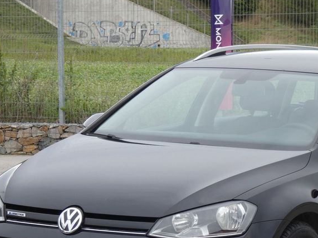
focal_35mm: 192
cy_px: 197
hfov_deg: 10.3
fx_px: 1763
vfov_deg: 7.7
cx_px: 252
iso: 80
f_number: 5.6
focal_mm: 19.2
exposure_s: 1/80
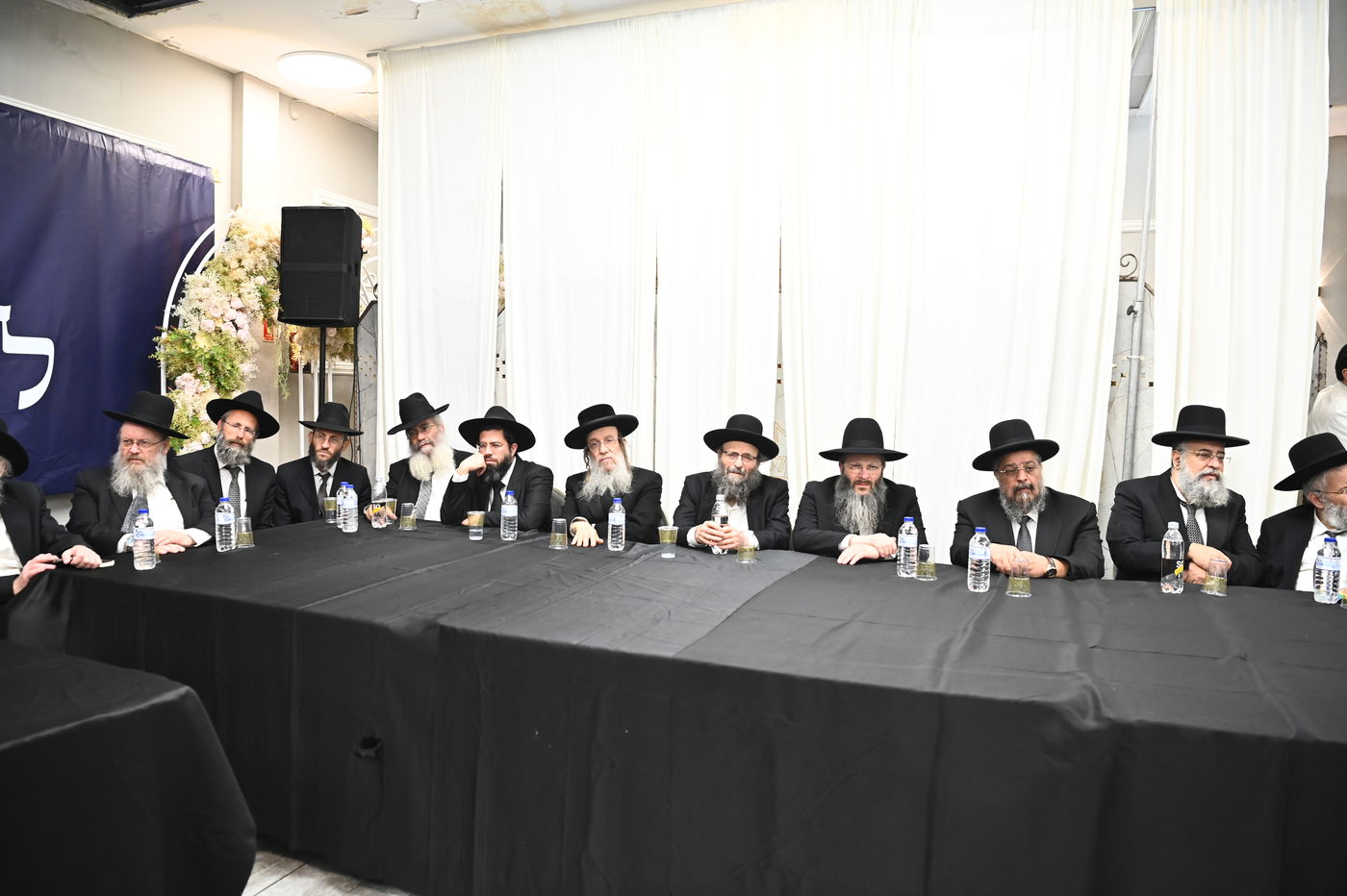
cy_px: 448
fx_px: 898
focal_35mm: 24
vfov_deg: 53.1
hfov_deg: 73.8
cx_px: 674
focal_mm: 24
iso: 2000
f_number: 4
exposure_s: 1/160
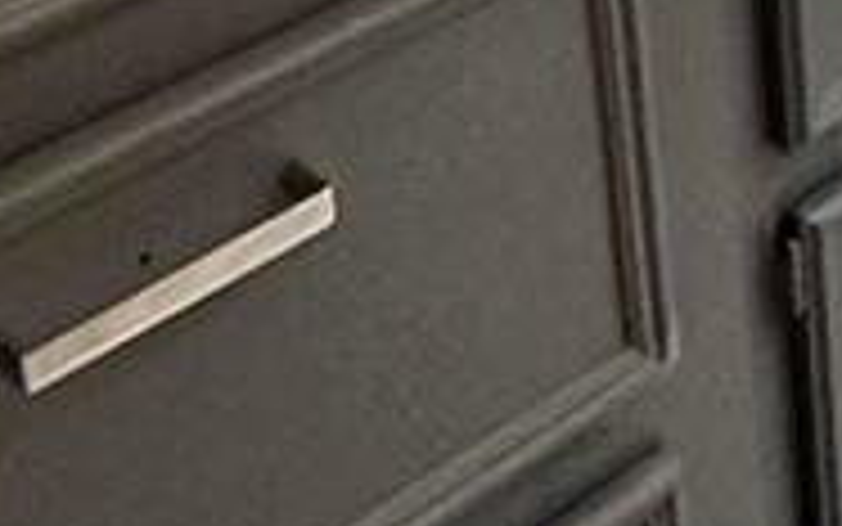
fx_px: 2800
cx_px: 1472
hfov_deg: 15.0
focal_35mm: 122
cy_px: -778
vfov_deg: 9.5
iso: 320
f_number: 2.2
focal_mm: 2.22
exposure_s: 1/60
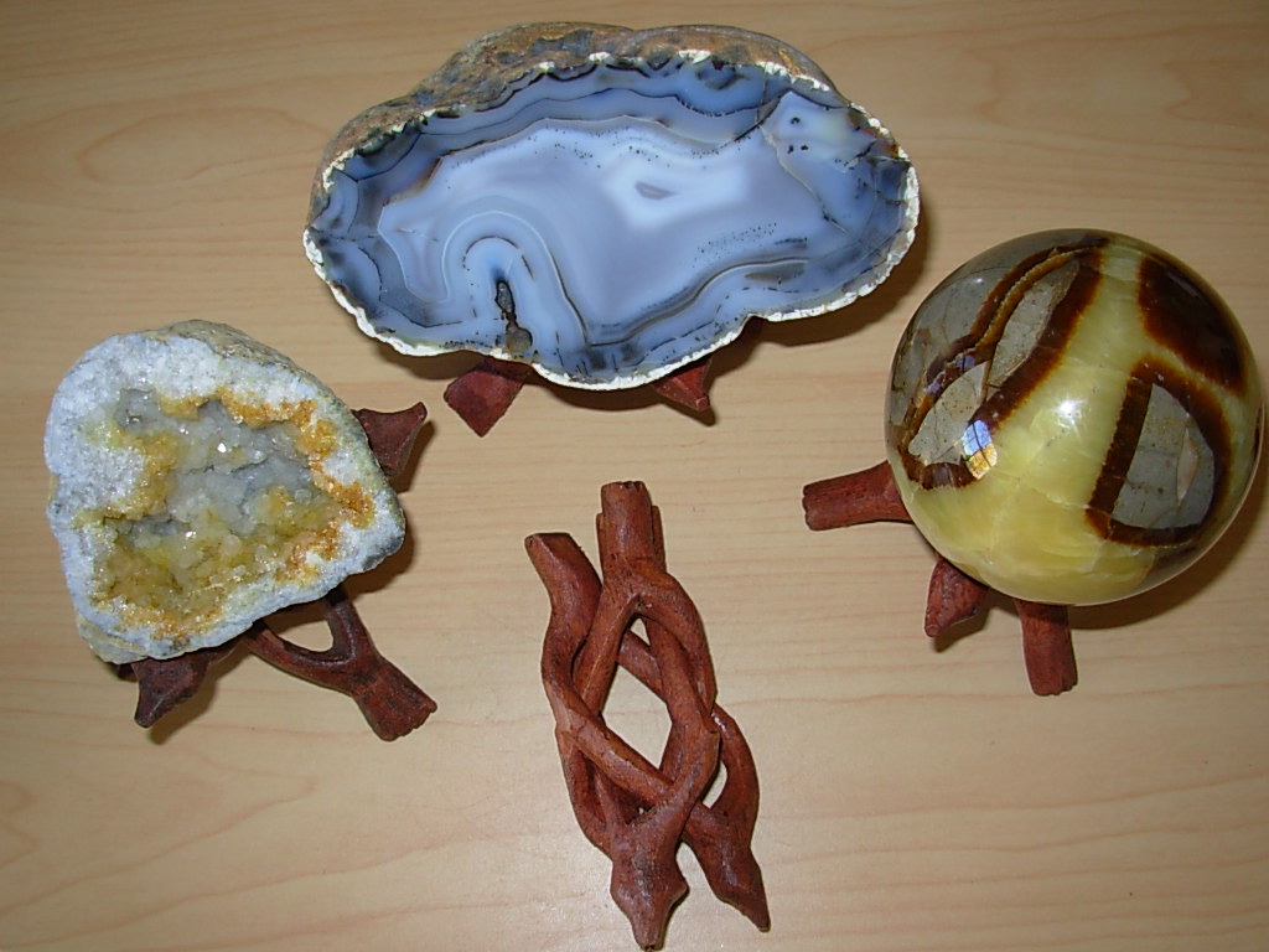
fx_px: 1393
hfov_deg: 49.0
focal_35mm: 38
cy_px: 476
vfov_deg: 37.7
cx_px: 634
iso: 50
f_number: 2.9
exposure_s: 1/32
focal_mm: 6.3
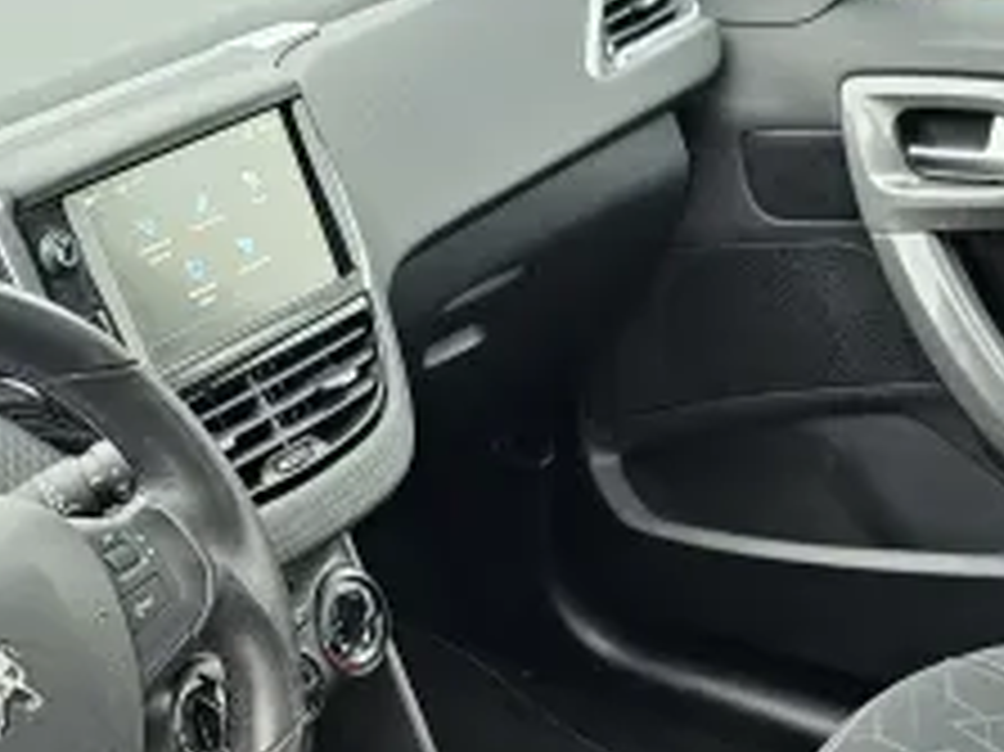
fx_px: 1913
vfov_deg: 20.6
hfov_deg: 29.3
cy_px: 923
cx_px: 360
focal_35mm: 66
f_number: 1.7
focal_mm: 6.3
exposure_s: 1/100
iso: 640
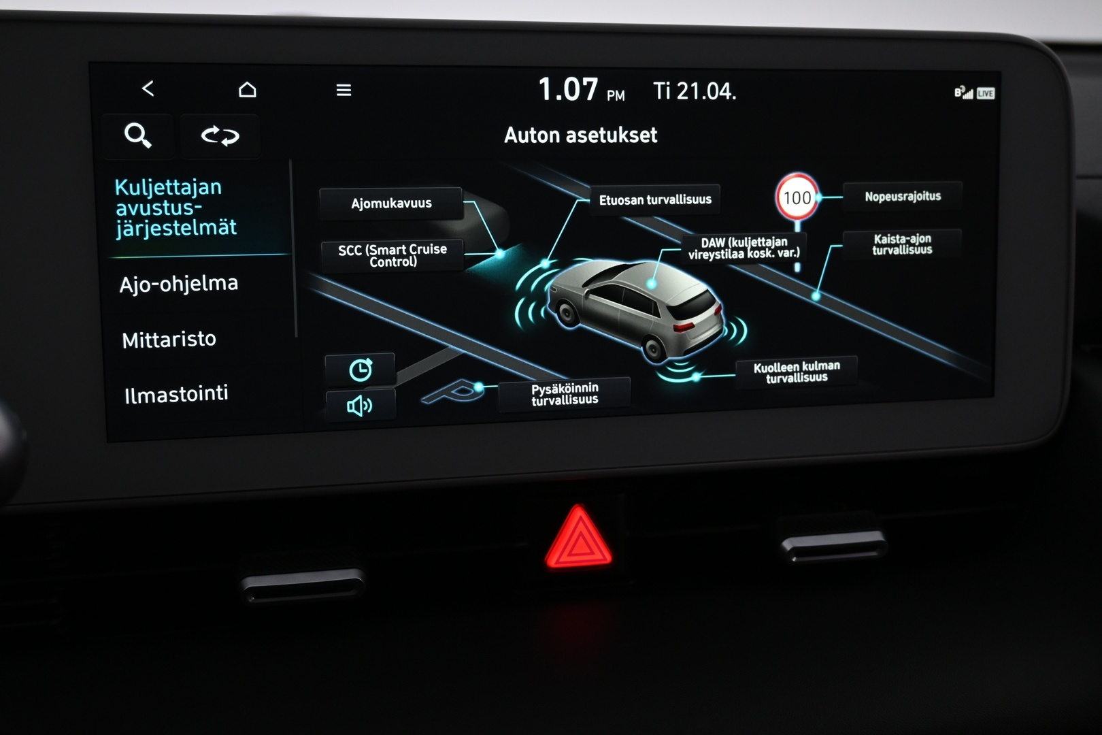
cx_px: 551
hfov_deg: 45.0
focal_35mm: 44
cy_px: 368
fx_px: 1331
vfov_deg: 30.8
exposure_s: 1/50
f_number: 4.8
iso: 900
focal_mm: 29
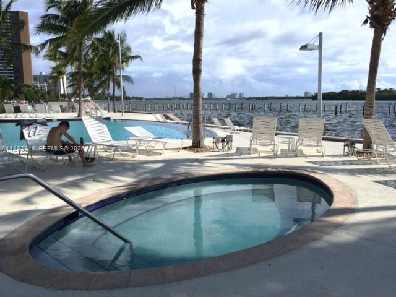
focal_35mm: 29
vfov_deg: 48.2
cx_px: 198
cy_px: 148
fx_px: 332
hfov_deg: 61.7
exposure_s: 1/1053
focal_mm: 4.15
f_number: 2.2
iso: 32
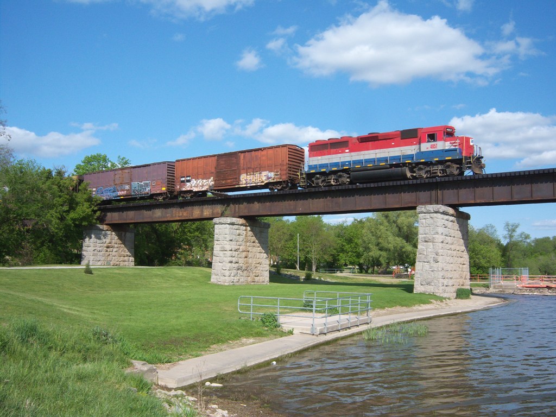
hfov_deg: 51.4
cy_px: 208
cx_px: 278
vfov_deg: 39.7
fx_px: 578
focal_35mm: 36
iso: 80
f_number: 4.8
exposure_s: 1/640
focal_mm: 7.5
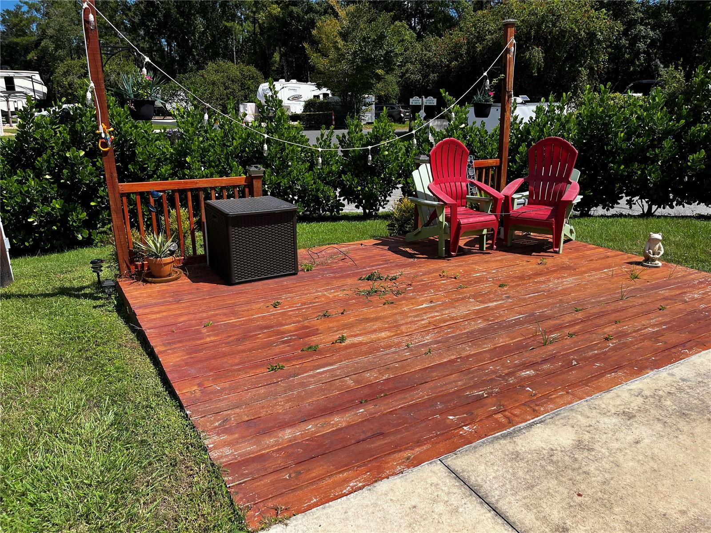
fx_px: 534
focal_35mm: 26
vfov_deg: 53.1
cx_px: 356
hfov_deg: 67.3
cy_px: 266
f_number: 1.6
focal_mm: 5.1
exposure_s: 1/3413
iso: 50
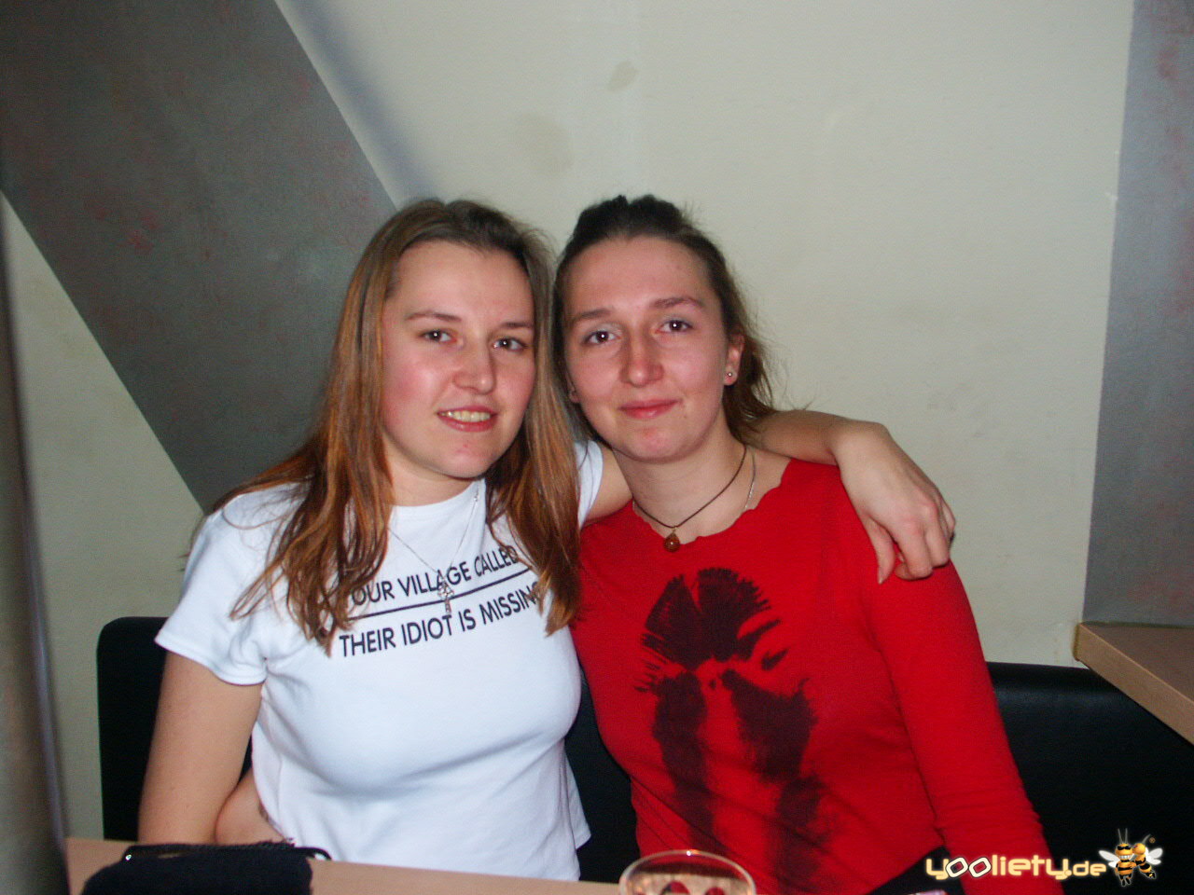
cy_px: 448
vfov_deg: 42.9
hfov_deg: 55.4
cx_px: 597
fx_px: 1138
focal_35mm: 33
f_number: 2.8
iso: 200
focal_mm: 8.56
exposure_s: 1/45
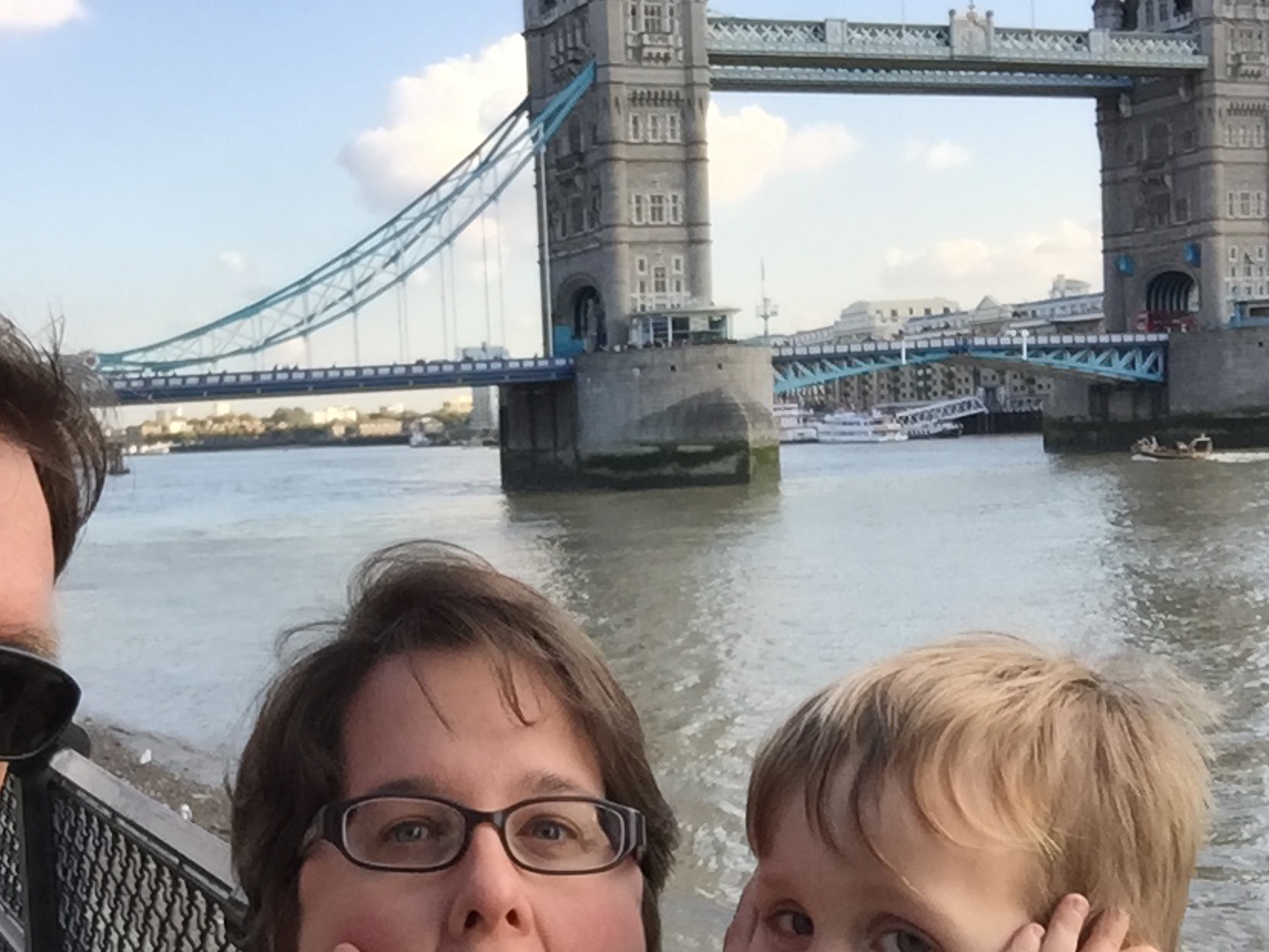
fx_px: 1759
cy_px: 556
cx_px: 506
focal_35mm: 48
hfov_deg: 39.5
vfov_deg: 30.2
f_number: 2.2
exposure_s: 1/286
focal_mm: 2.65
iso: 32
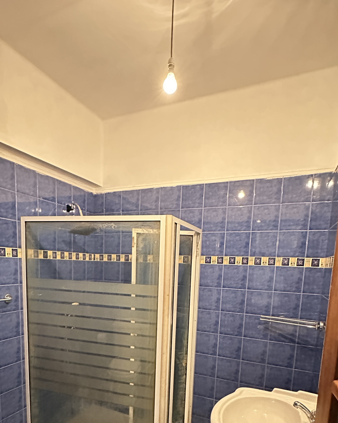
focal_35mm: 23
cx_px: 151
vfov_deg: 69.0
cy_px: 304
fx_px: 288
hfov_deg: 60.7
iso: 2000
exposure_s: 1/25
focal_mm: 2.22
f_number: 2.2
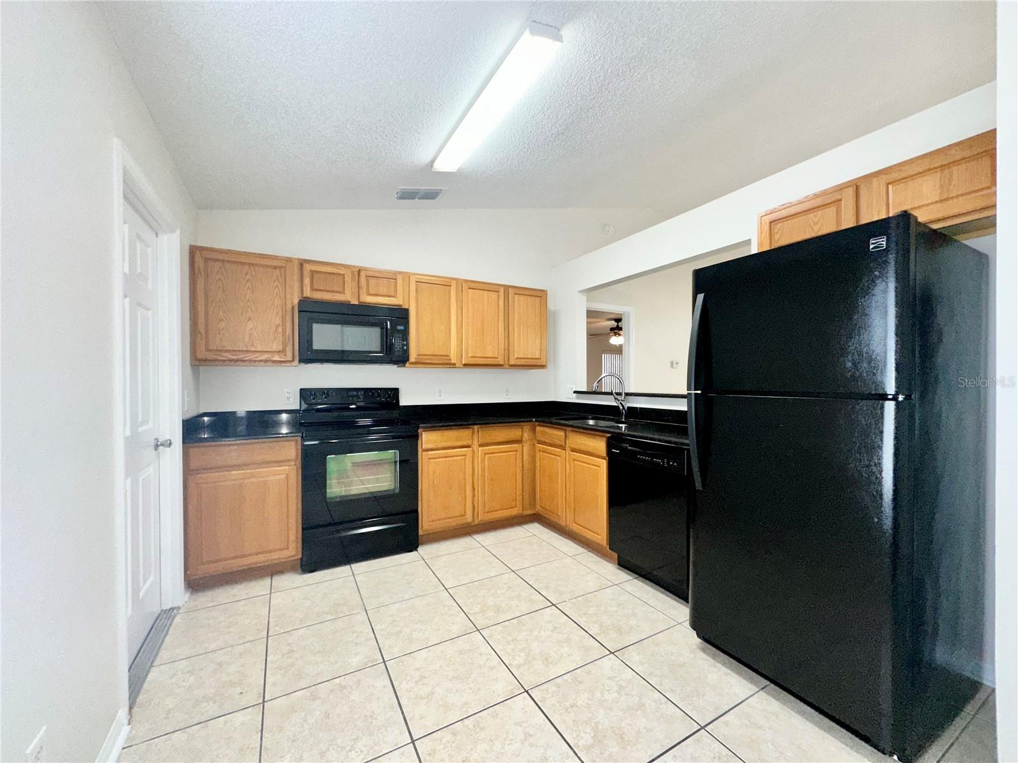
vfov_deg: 85.7
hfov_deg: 102.1
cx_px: 509
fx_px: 412
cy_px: 382
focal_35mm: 14
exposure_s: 1/60
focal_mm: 2.22
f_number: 2.2
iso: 80
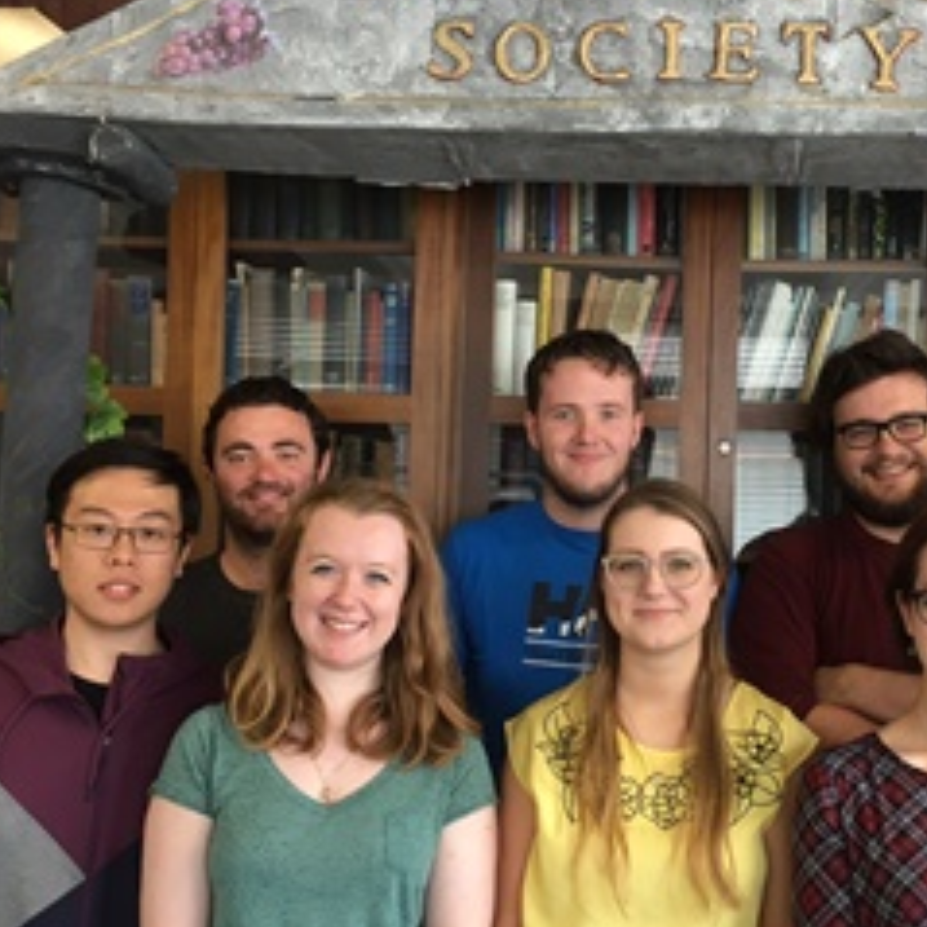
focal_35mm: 48
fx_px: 1454
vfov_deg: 35.3
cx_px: 659
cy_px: 496
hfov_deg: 34.8
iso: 80
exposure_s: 1/33
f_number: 2.2
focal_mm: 4.15
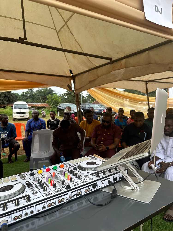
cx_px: 86
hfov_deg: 56.8
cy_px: 116
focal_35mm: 24
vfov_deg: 71.6
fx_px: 160
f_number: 1.78
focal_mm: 6.86
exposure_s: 1/879
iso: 80
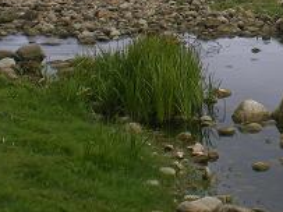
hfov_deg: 14.9
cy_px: -36
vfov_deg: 11.2
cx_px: 286
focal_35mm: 130
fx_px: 1062
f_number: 5.2
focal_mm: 8.4
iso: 64
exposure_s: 1/125
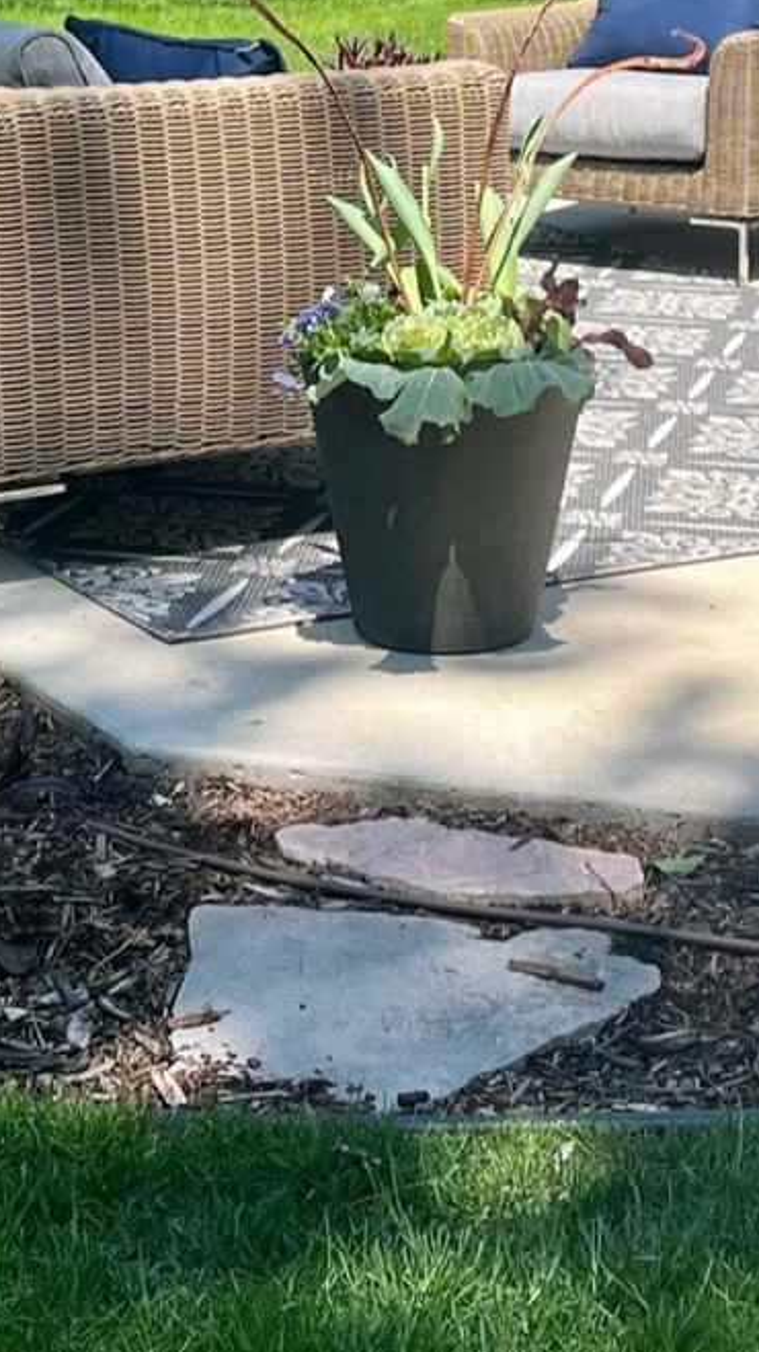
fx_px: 3081
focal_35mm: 86
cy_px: 212
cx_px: 464
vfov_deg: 24.2
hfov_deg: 14.0
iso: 50
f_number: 1.6
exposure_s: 1/1776
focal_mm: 5.1
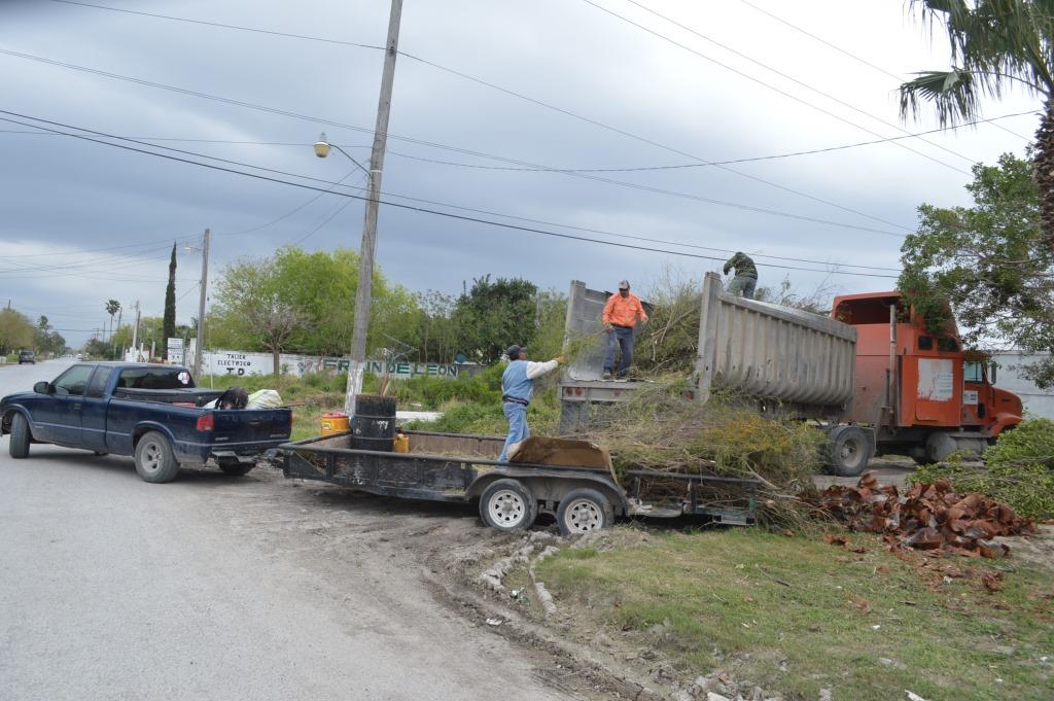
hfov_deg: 67.4
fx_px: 790
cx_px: 527
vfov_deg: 47.9
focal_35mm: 27
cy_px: 350
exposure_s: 1/200
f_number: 7.1
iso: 100
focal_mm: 18
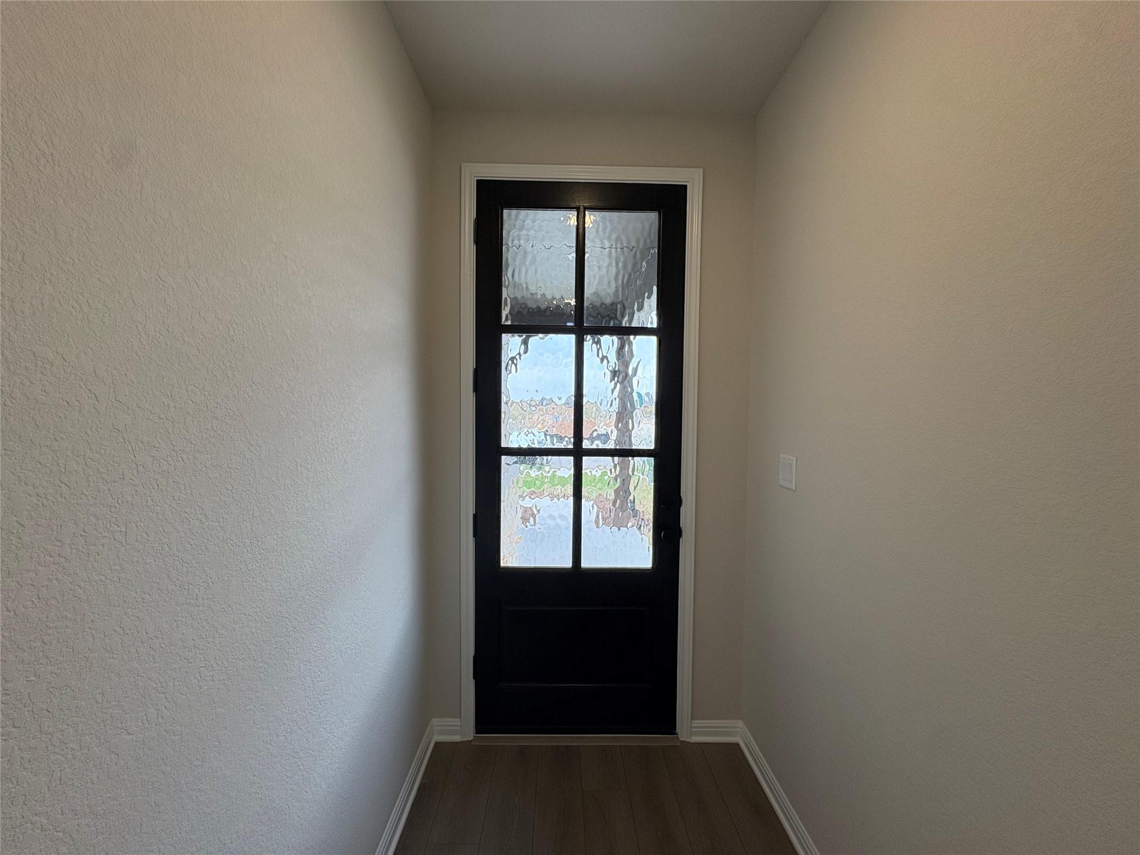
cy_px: 428
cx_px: 570
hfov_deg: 102.1
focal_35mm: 14
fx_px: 461
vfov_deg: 85.7
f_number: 2.2
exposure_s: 1/176
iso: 64
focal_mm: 2.22
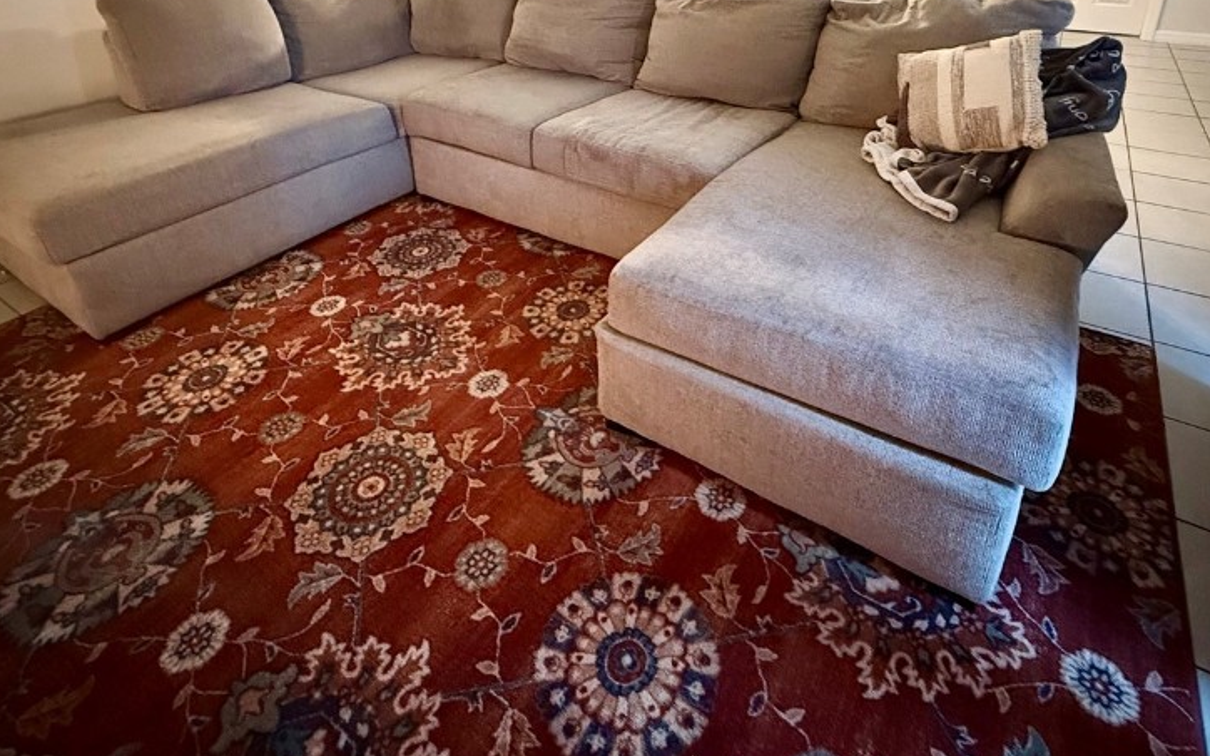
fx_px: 692
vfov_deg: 52.9
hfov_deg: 82.3
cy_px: 135
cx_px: 623
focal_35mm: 21
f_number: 2.2
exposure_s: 1/30
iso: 1250
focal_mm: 2.22
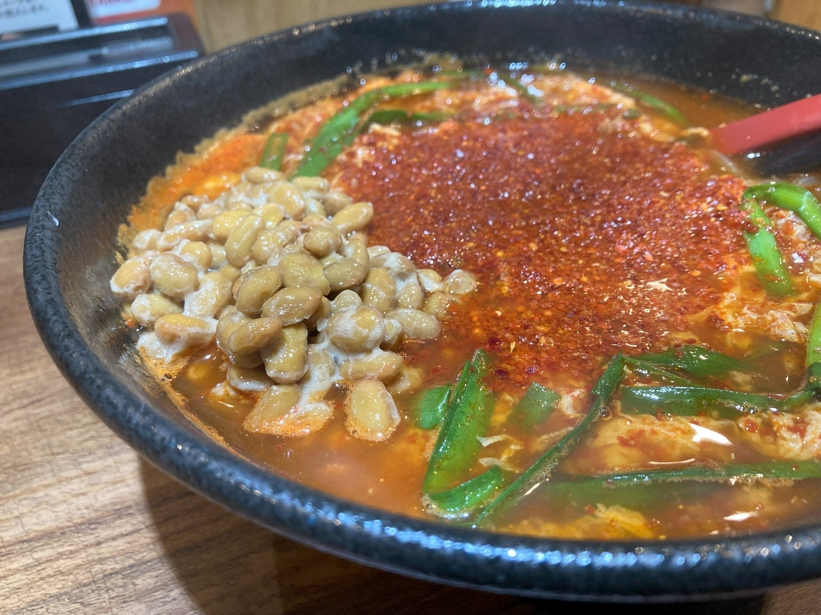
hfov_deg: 63.4
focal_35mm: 28
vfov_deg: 49.7
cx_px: 410
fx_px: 664
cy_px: 308
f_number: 1.8
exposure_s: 1/50
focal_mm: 3.99
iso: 125
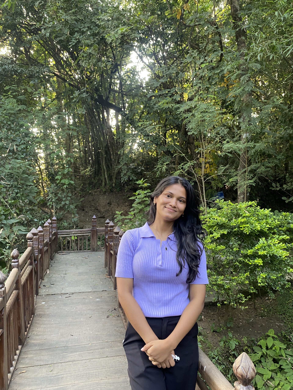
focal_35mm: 26
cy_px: 195
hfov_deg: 53.1
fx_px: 293
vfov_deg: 67.3
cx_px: 146
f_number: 1.8
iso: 125
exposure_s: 1/70
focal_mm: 4.25
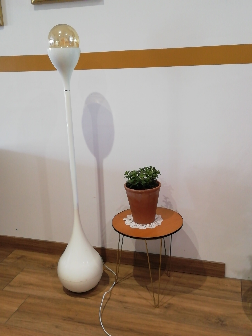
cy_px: 168
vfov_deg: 54.0
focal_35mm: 34
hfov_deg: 41.8
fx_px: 330
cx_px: 126
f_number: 2.2
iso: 320
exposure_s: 1/33.3
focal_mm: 3.21
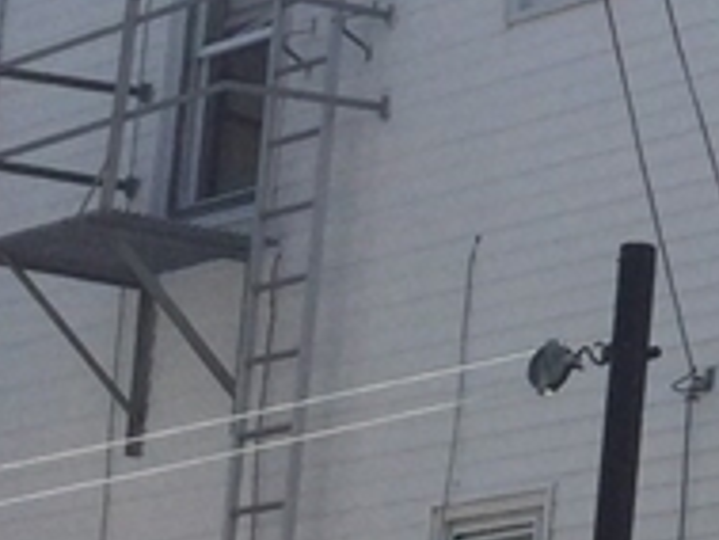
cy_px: 4
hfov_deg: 11.0
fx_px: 3492
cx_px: 1267
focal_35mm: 168
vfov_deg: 8.8
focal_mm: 3.3
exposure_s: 1/1664
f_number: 2.4
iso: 25
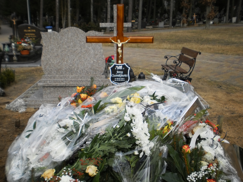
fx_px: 295
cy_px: 91
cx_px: 122
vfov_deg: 34.4
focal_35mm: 42
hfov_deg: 44.8
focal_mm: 7.4
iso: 100
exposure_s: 1/500
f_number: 3.5
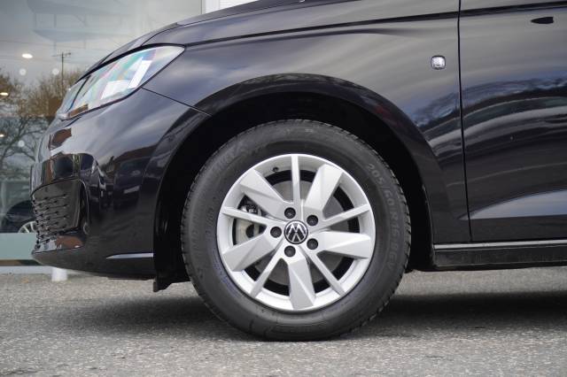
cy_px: 188
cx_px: 284
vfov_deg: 28.9
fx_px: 732
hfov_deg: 42.3
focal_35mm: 46
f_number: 4.5
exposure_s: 1/60
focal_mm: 31
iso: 320
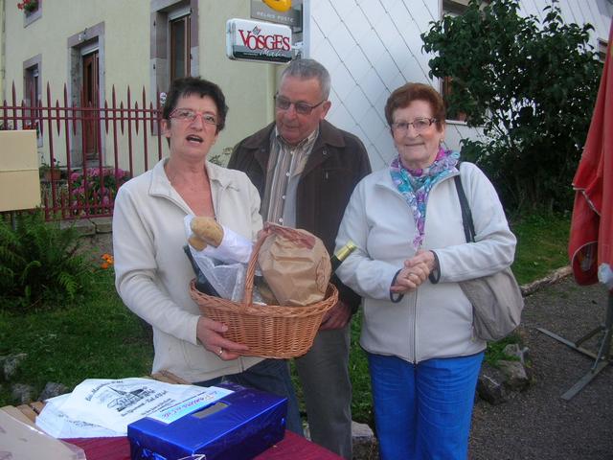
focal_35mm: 35
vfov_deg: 40.7
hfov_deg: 52.6
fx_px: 620
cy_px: 230
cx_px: 306
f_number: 2.8
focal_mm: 5.8
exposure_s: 1/30
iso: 50
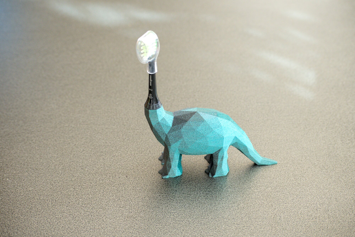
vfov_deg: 16.7
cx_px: 178
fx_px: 809
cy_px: 118
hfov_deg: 24.7
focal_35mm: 82
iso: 800
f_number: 4
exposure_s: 1/125
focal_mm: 55
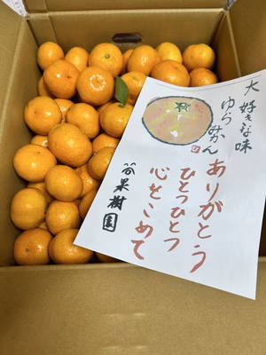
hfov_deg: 53.1
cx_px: 133
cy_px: 178
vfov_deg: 67.3
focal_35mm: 26
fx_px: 266
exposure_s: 1/100
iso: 80
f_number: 1.5
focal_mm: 5.7
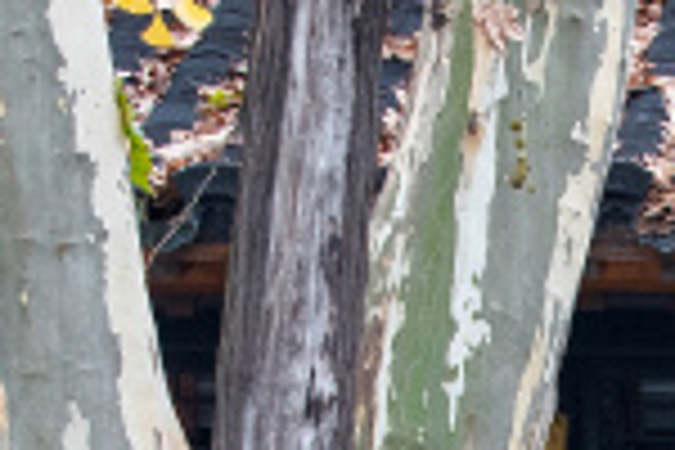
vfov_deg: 3.6
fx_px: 7199
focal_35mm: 384
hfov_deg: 5.3
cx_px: 842
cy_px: 868
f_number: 9
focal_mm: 48
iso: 800
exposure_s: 1/50
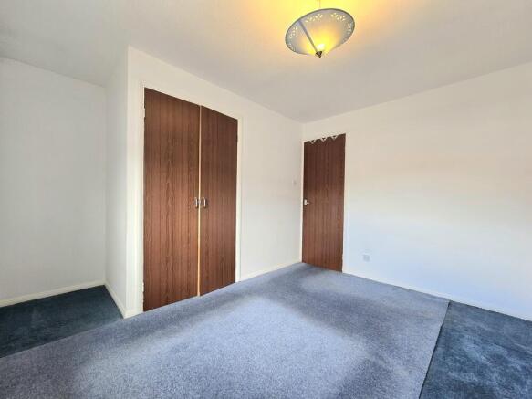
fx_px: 200
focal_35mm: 13
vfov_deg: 89.9
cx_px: 266
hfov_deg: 106.2
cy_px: 200
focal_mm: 2.2
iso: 100
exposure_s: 1/50.3
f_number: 2.2
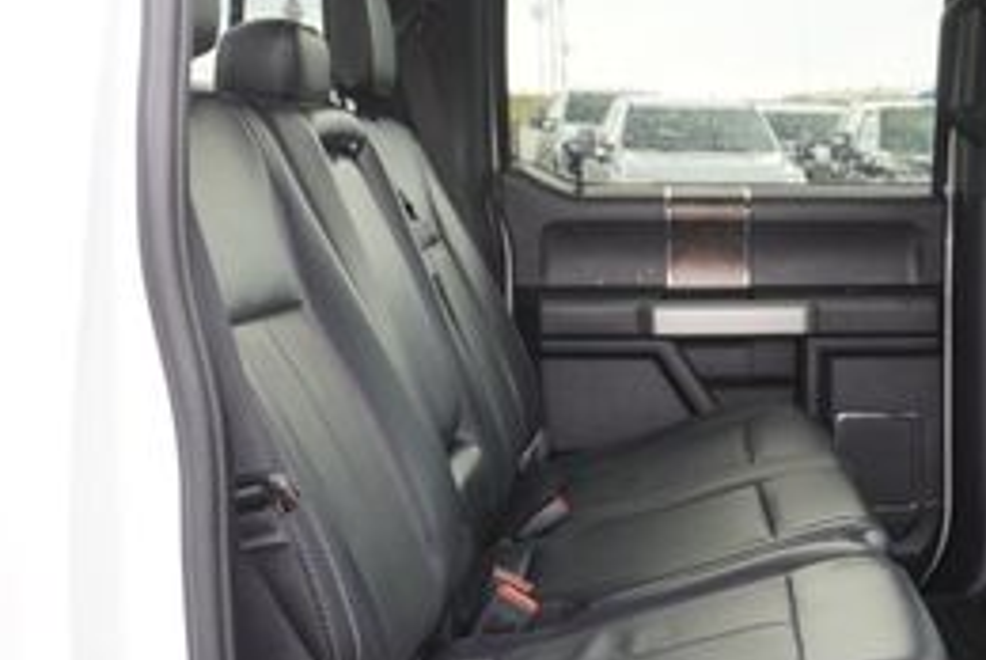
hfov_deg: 33.3
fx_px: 1618
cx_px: 724
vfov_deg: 23.0
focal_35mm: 59
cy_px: 413
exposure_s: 1/60
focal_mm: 16
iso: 320
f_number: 4
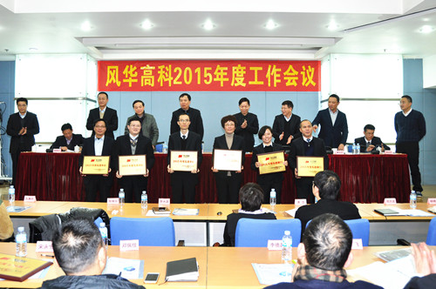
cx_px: 218
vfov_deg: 43.5
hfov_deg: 62.0
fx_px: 363
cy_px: 144
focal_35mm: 30
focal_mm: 20
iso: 500
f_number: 3.5
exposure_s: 1/50
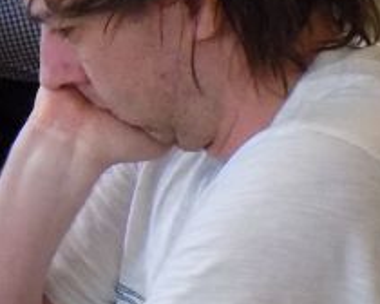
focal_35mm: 195
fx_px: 2193
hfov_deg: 9.3
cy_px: 118
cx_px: -378
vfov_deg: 7.9
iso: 400
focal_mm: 7.3
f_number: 3.6
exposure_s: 1/20
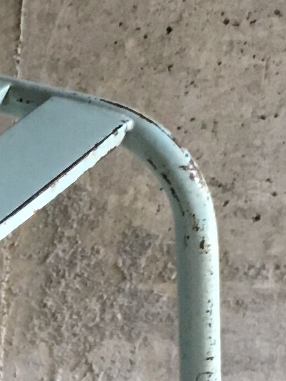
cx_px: -264
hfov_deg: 8.5
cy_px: 255
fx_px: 1840
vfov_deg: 11.8
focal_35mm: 167
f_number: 2.2
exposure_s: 1/33
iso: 160
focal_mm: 4.15
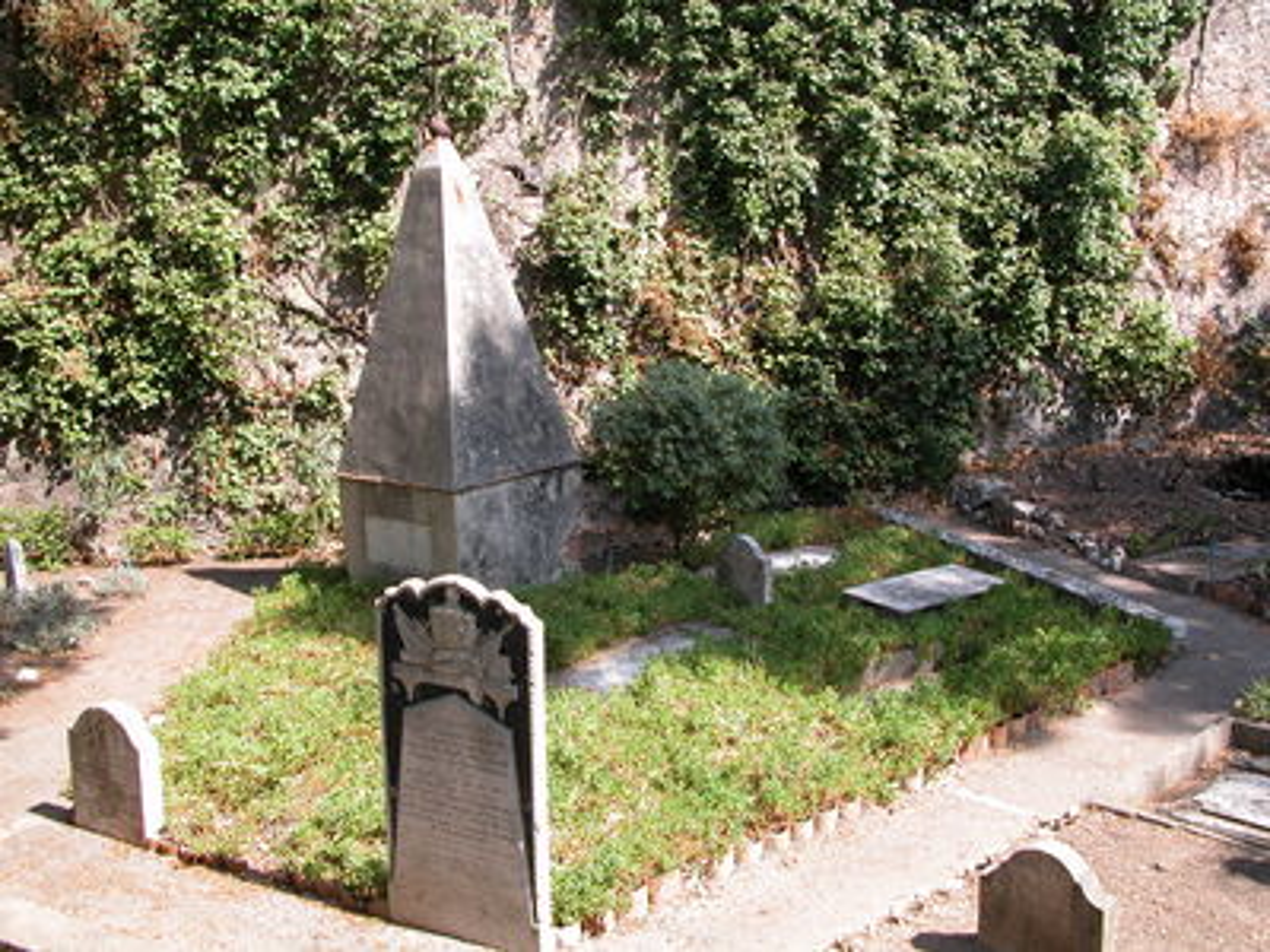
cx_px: 635
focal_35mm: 35
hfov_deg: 52.6
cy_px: 476
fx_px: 1284
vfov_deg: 40.7
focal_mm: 8.9
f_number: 4.5
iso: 100
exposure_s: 1/154
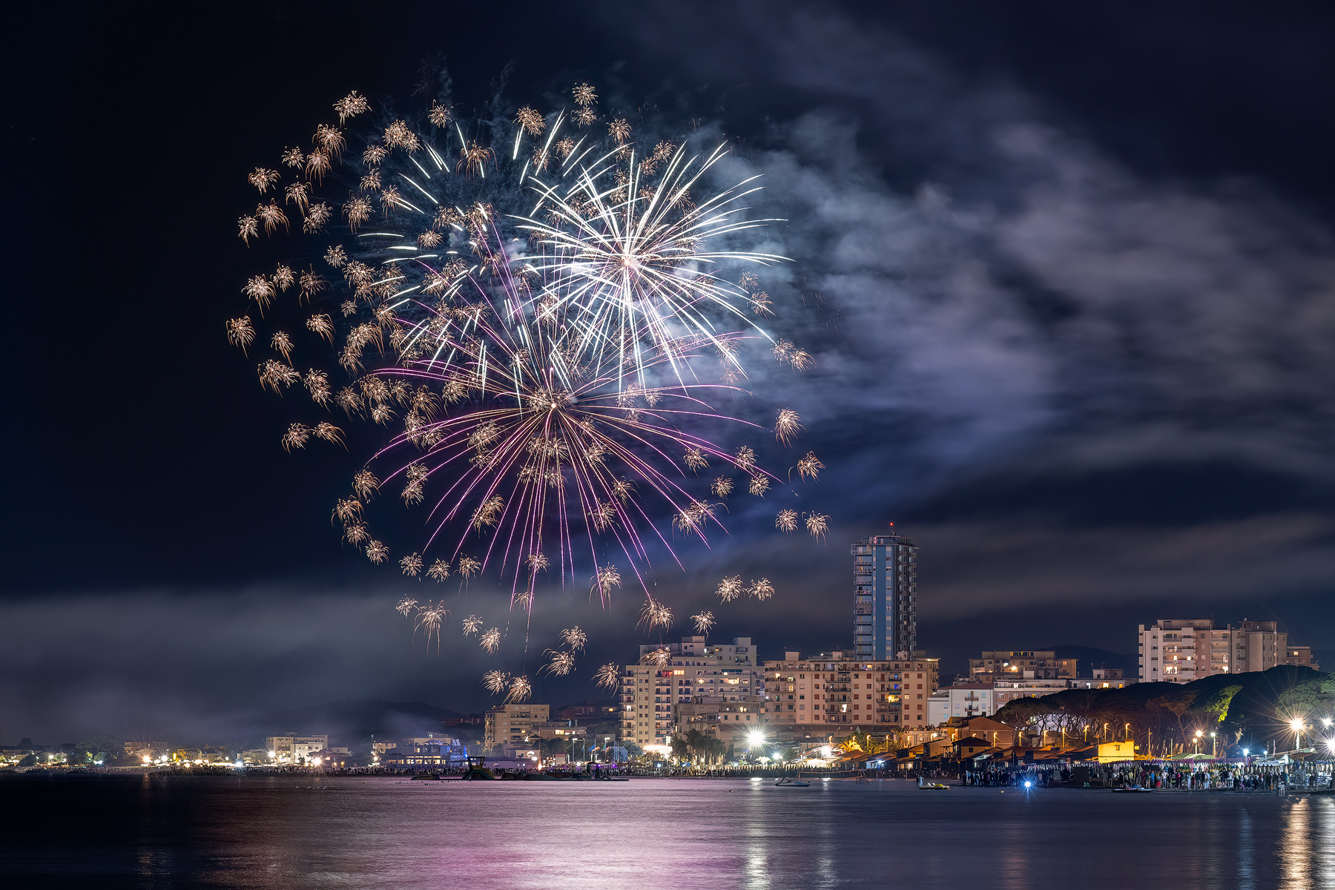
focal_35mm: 135
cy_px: 445
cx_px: 668
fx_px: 5006
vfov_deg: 10.2
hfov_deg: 15.2
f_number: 6.3
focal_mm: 135
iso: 400
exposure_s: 2.6
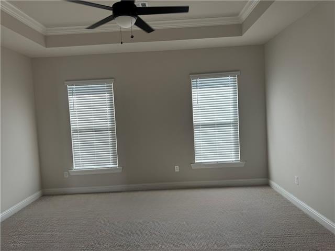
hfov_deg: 71.6
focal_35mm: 24
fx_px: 232
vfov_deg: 56.8
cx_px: 168
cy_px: 126
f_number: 1.78
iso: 80
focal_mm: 6.76
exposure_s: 1/229
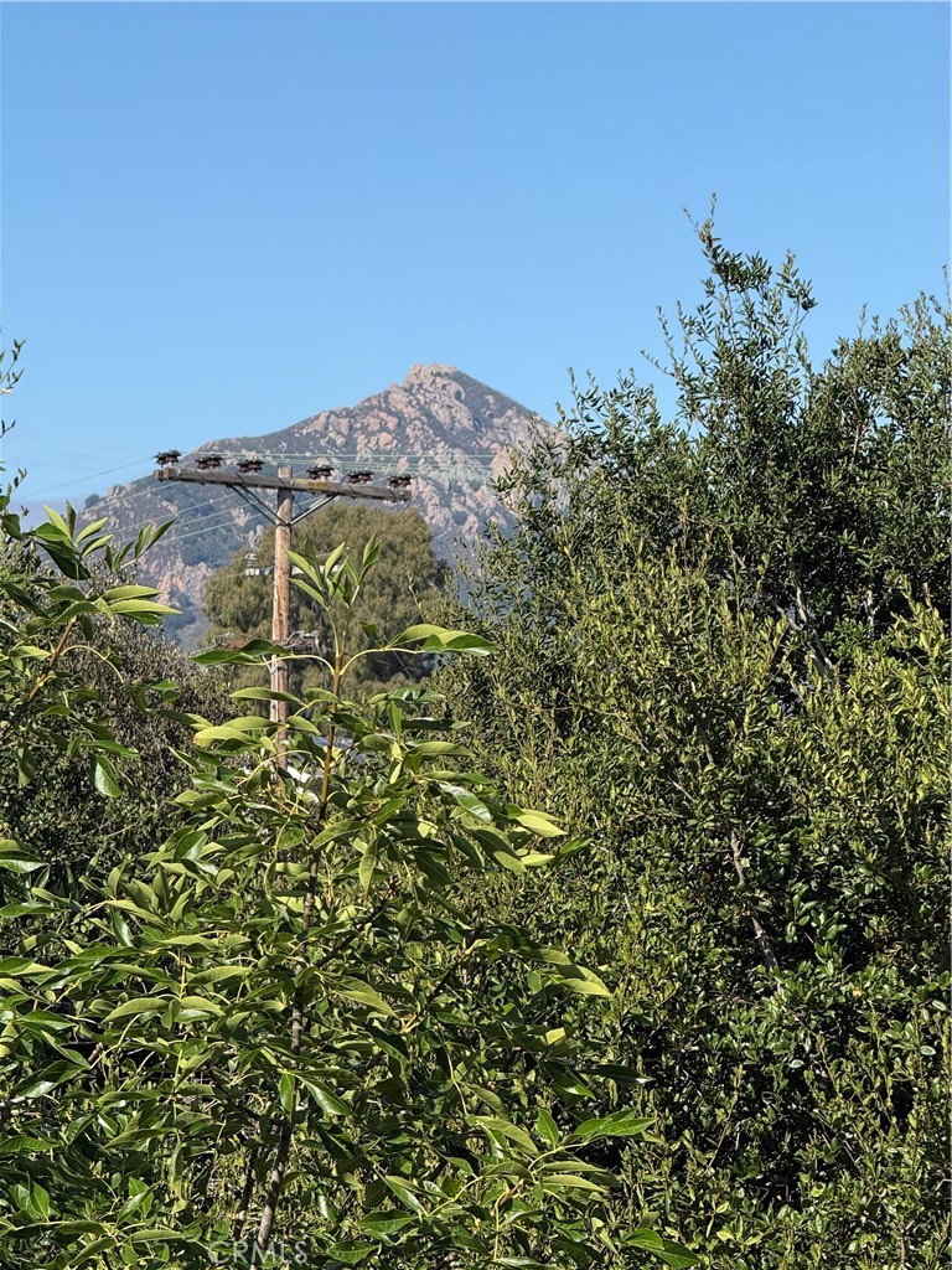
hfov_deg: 12.3
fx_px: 4400
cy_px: 635
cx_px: 476
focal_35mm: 120
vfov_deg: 16.4
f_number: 2.8
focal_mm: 15.66
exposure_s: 1/1546
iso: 50
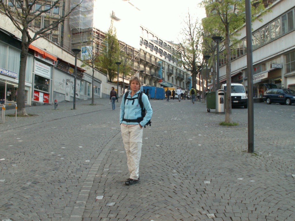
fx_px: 298
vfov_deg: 40.7
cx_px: 148
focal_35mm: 35
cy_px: 110
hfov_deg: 52.6
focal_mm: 5.86
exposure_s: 1/40
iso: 50
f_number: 7.1
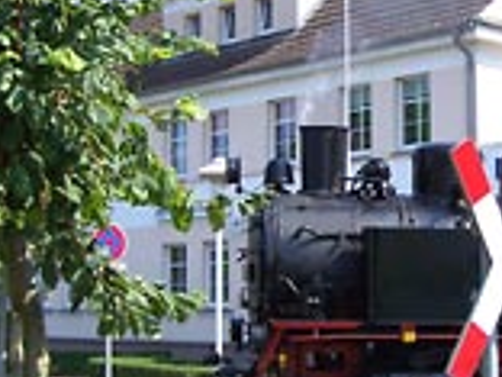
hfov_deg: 21.0
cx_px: 425
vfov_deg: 16.1
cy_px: 211
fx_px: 1334
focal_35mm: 92
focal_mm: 6.3
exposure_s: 1/400
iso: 64
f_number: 2.8
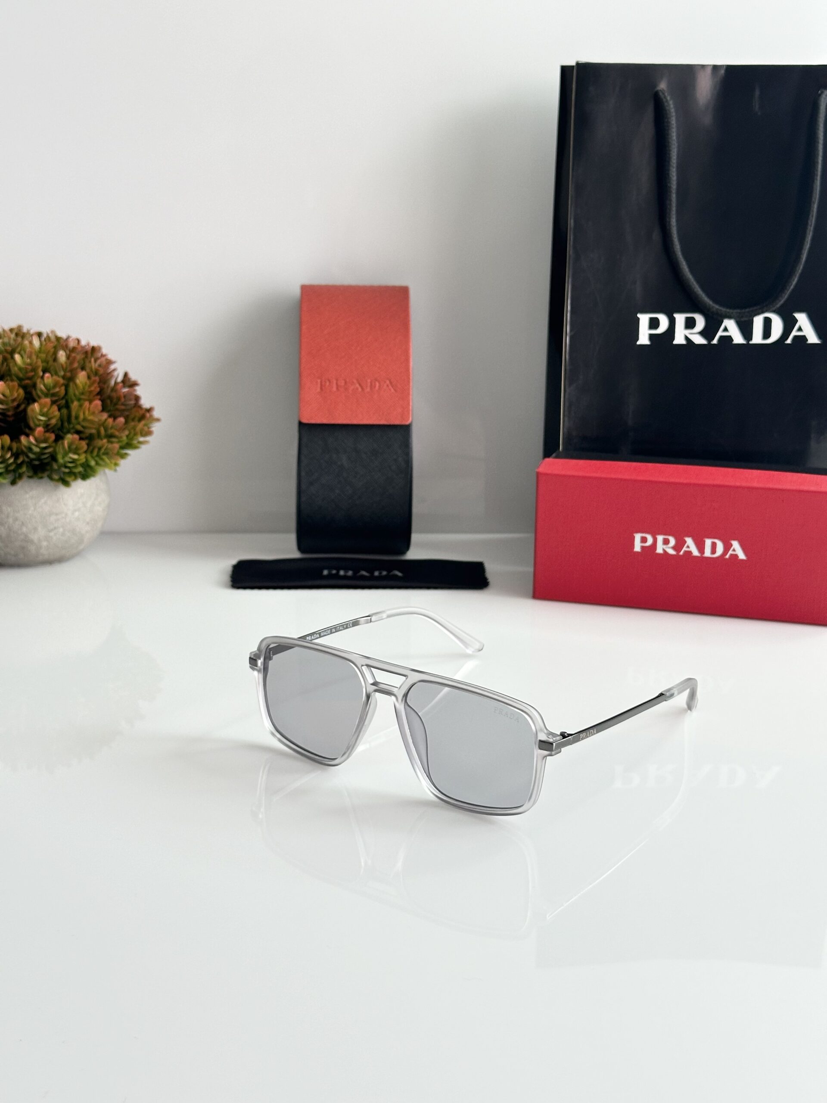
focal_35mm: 48
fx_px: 1529
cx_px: 414
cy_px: 552
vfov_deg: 39.7
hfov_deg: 30.3
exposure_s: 1/70
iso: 80
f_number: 1.78
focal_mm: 6.86
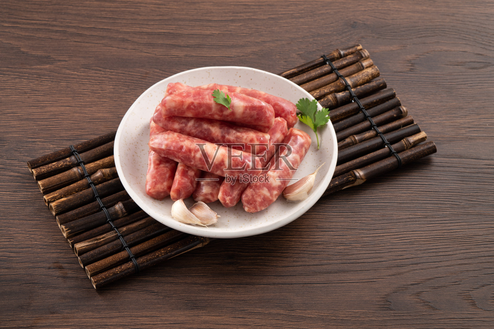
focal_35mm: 121
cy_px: 164
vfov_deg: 11.3
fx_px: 1660
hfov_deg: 16.9
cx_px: 247
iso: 100
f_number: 13
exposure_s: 1/80
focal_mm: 121
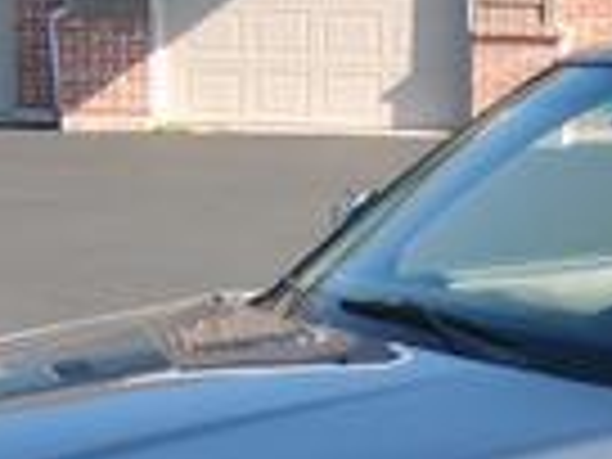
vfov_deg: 11.2
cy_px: 522
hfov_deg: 14.8
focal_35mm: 130
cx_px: 688
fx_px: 2298
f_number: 2.8
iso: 50
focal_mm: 5.8
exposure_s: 1/250
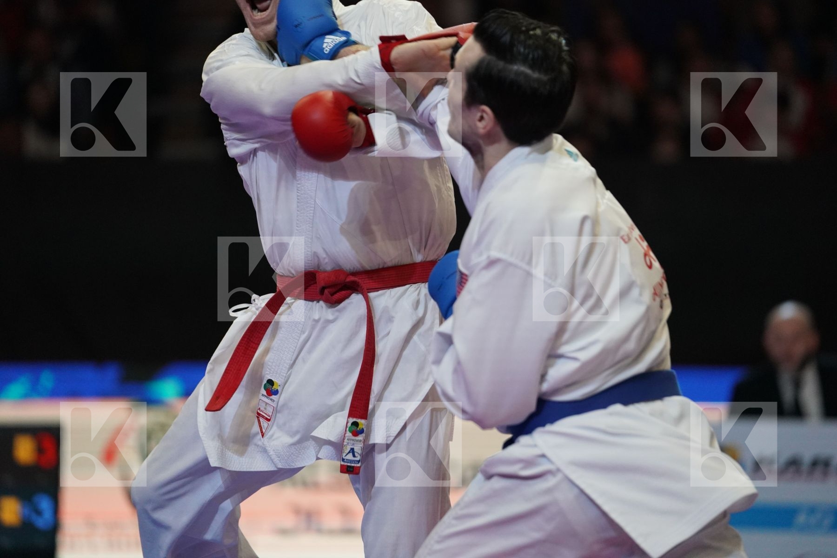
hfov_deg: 10.3
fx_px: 4650
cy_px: 279
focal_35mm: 200
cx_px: 418
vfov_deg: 6.9
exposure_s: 1/1000
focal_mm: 200
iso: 4000
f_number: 2.8
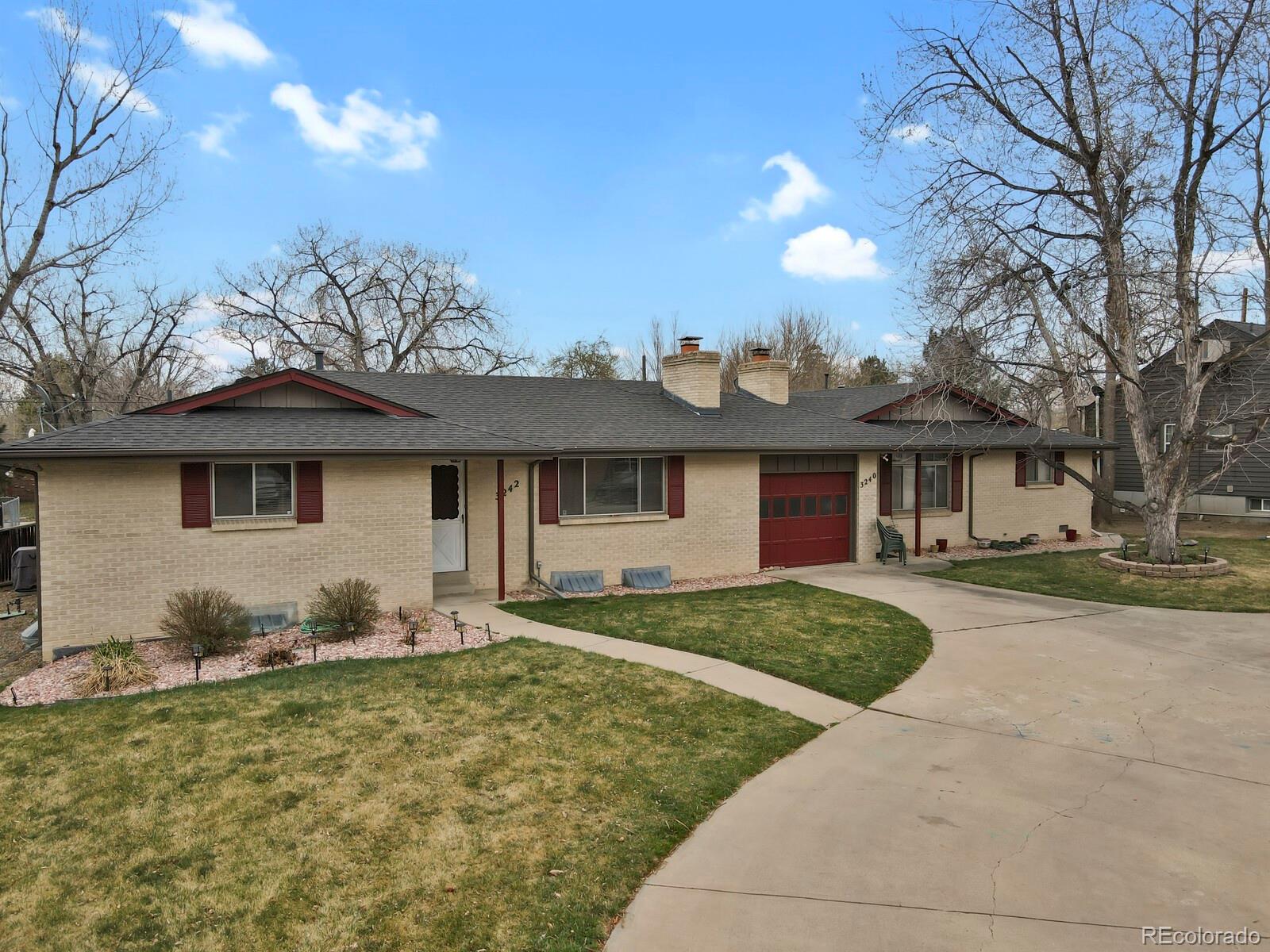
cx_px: 635
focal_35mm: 24
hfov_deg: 71.6
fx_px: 881
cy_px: 476
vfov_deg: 56.8
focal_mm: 4.5
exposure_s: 1/160
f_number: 2.8
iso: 100
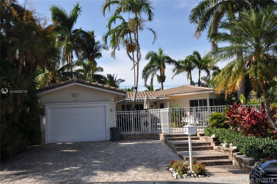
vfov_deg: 36.8
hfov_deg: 53.2
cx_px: 138
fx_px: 277
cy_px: 92
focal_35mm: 36
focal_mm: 24
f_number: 9
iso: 200
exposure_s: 1/320
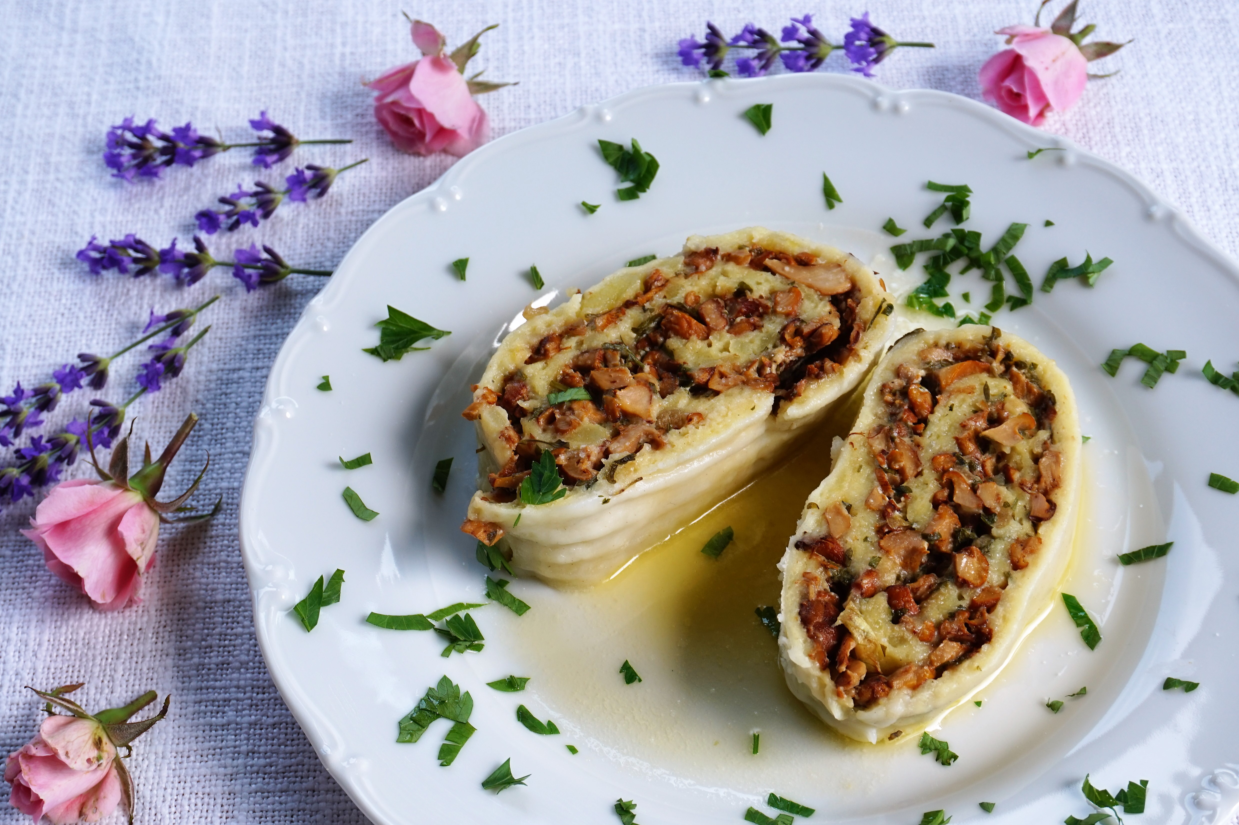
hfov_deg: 36.9
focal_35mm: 54
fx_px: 1858
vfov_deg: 25.0
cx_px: 620
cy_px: 412
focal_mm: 36
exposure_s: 1/60
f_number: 8
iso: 100
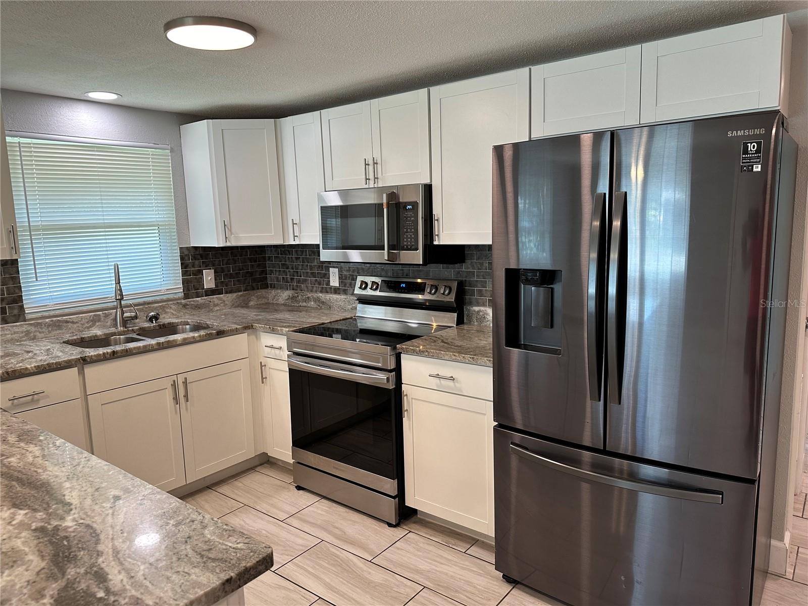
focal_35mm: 24
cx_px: 404
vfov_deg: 56.8
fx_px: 560
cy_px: 303
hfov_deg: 71.6
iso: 125
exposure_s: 1/120
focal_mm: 6.86
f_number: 1.78
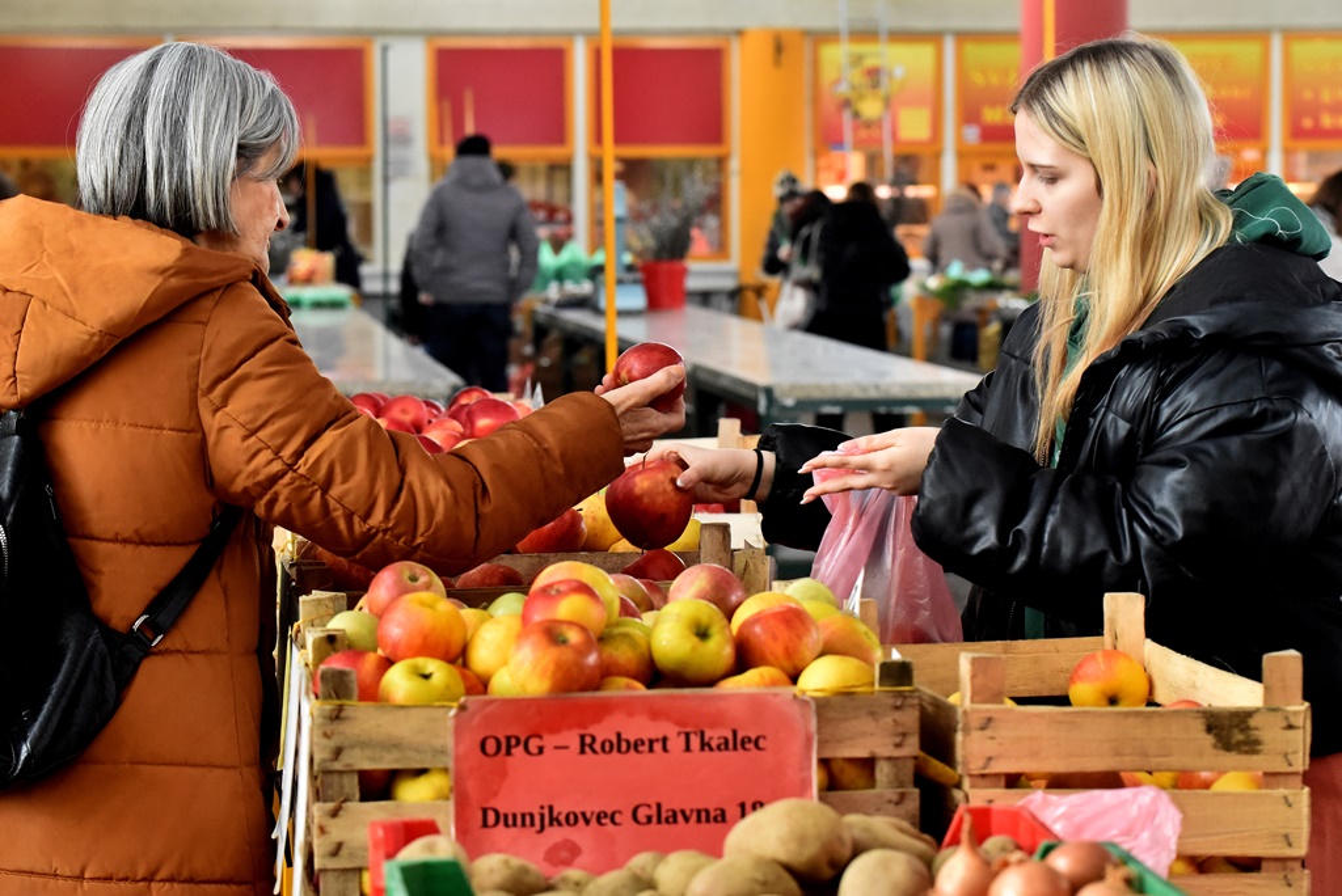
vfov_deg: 13.4
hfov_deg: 20.0
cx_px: 671
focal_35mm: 102
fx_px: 3804
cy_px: 448
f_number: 7.1
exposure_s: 1/320
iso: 4000
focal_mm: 102
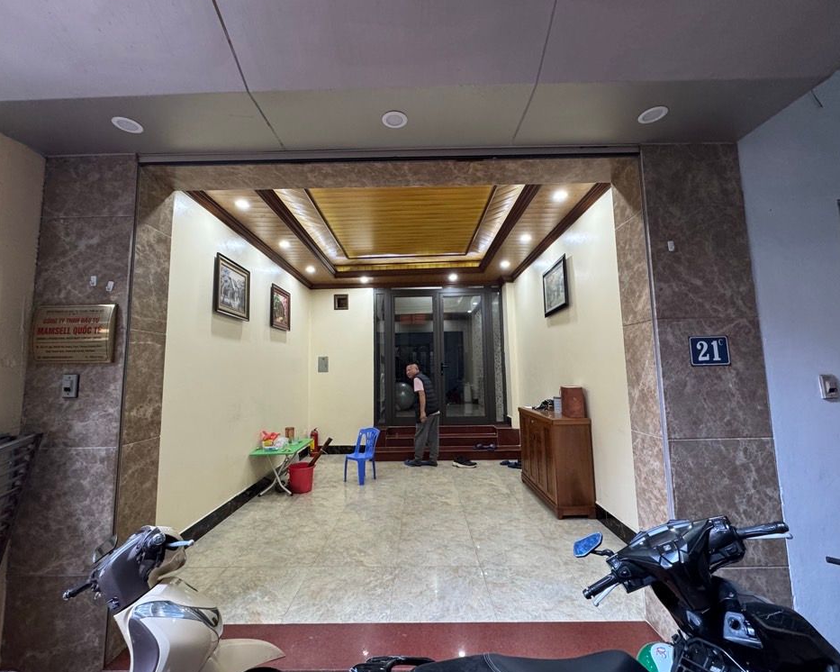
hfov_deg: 96.8
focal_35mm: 15
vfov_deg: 84.0
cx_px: 415
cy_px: 331
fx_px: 373
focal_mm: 2.22
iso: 320
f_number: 2.2
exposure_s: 1/50
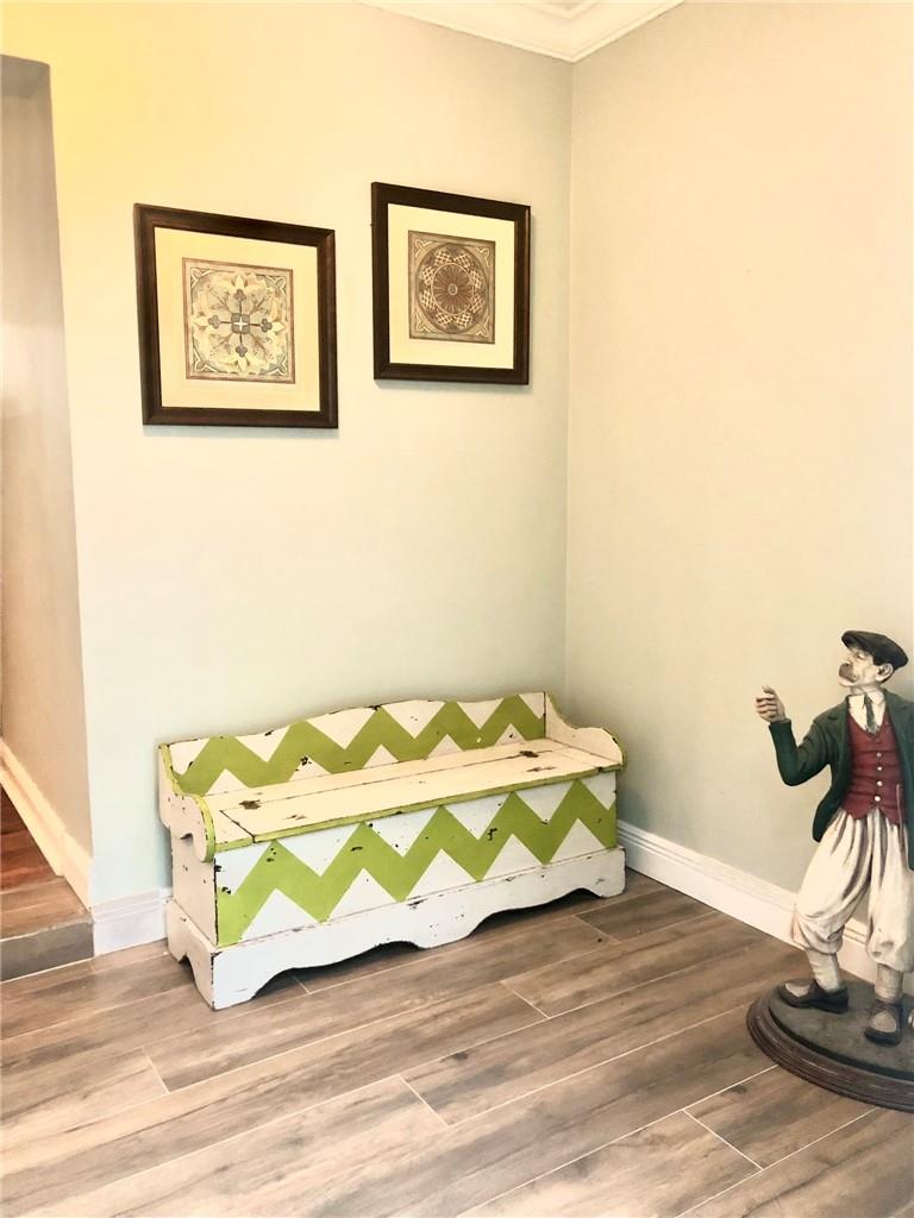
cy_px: 609
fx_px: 986
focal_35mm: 28
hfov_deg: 49.7
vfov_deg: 63.4
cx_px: 457
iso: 100
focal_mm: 3.99
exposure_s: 1/13
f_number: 1.8
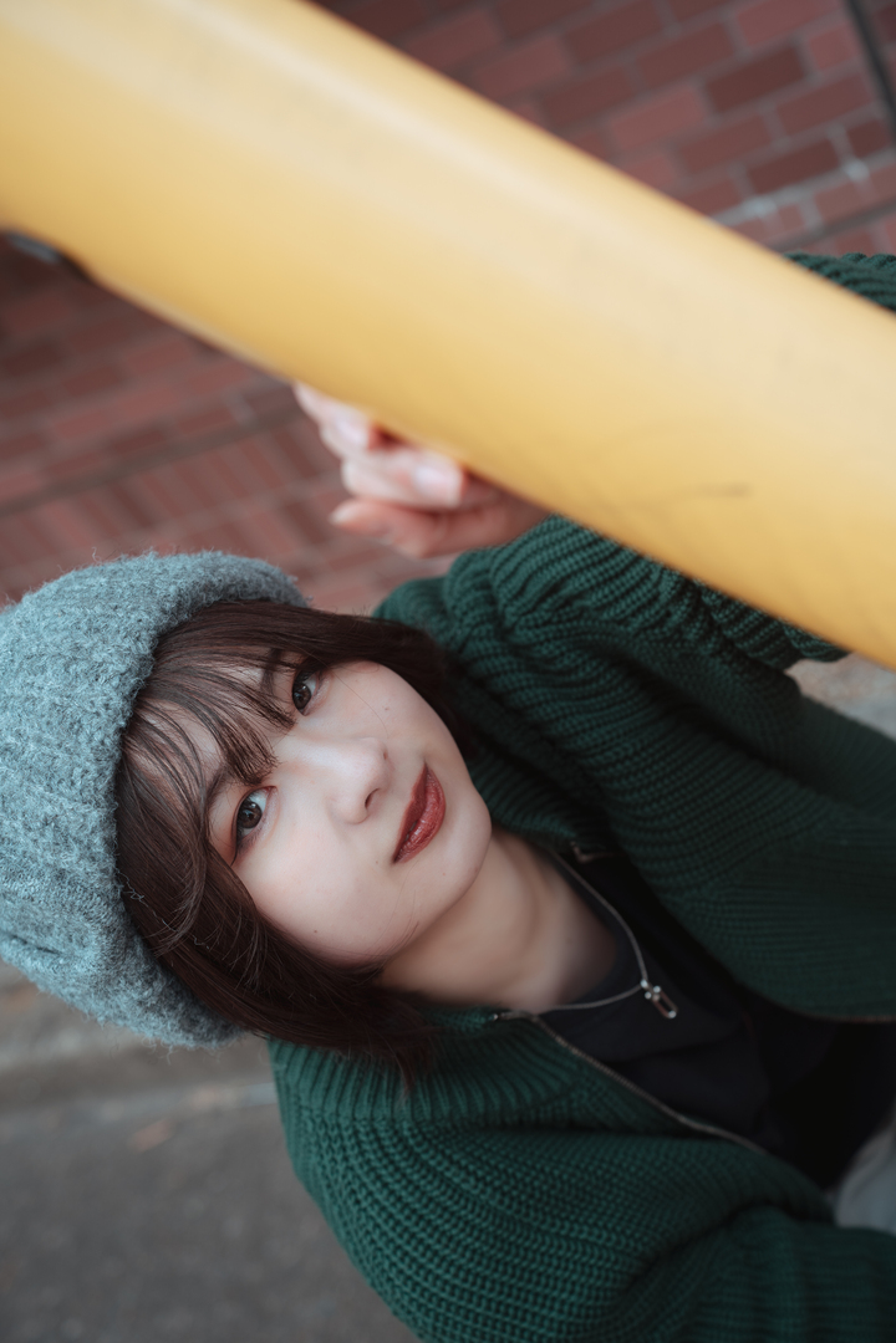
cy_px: 672
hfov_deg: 27.0
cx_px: 448
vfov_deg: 39.6
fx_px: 1867
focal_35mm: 50
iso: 100
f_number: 3.5
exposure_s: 1/100
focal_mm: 50
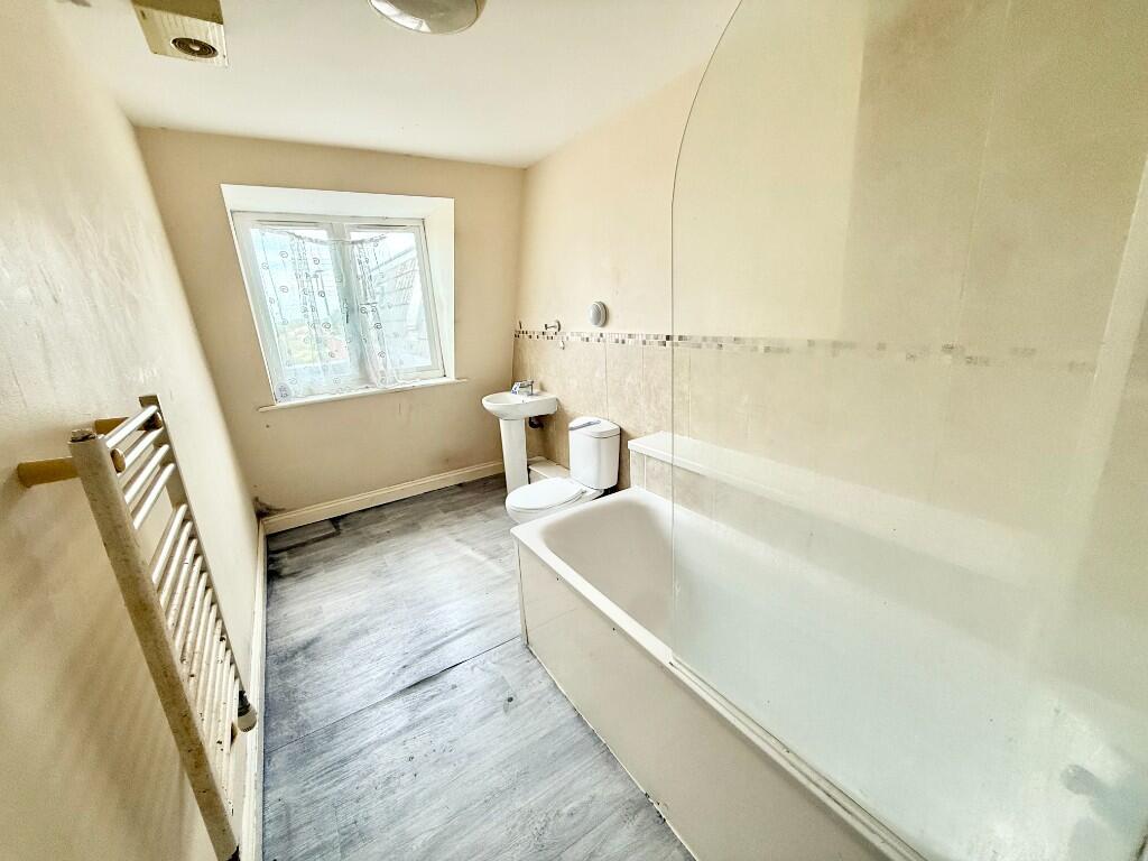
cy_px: 430
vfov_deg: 85.7
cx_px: 574
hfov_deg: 102.1
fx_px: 464
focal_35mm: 14
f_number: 2.2
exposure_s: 1/99
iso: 160
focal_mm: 2.22
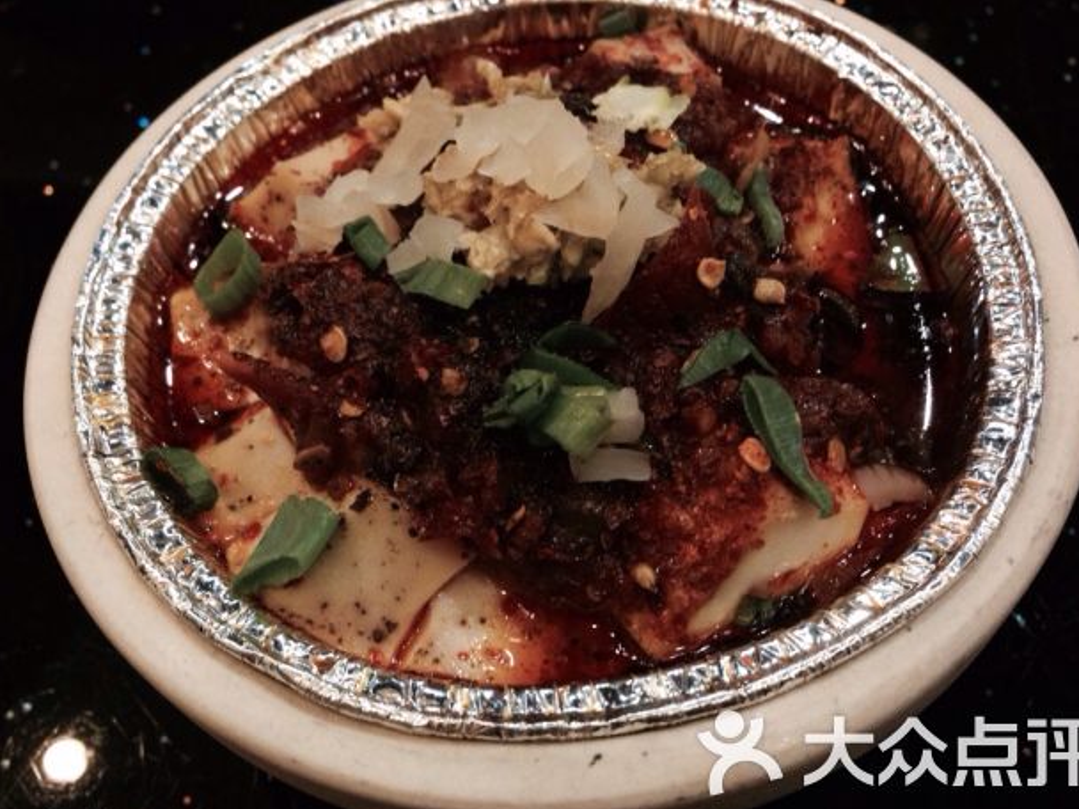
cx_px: 522
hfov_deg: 49.0
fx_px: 1184
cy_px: 379
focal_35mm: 38
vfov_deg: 37.7
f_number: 2.4
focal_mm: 4.12
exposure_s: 1/17
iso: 400
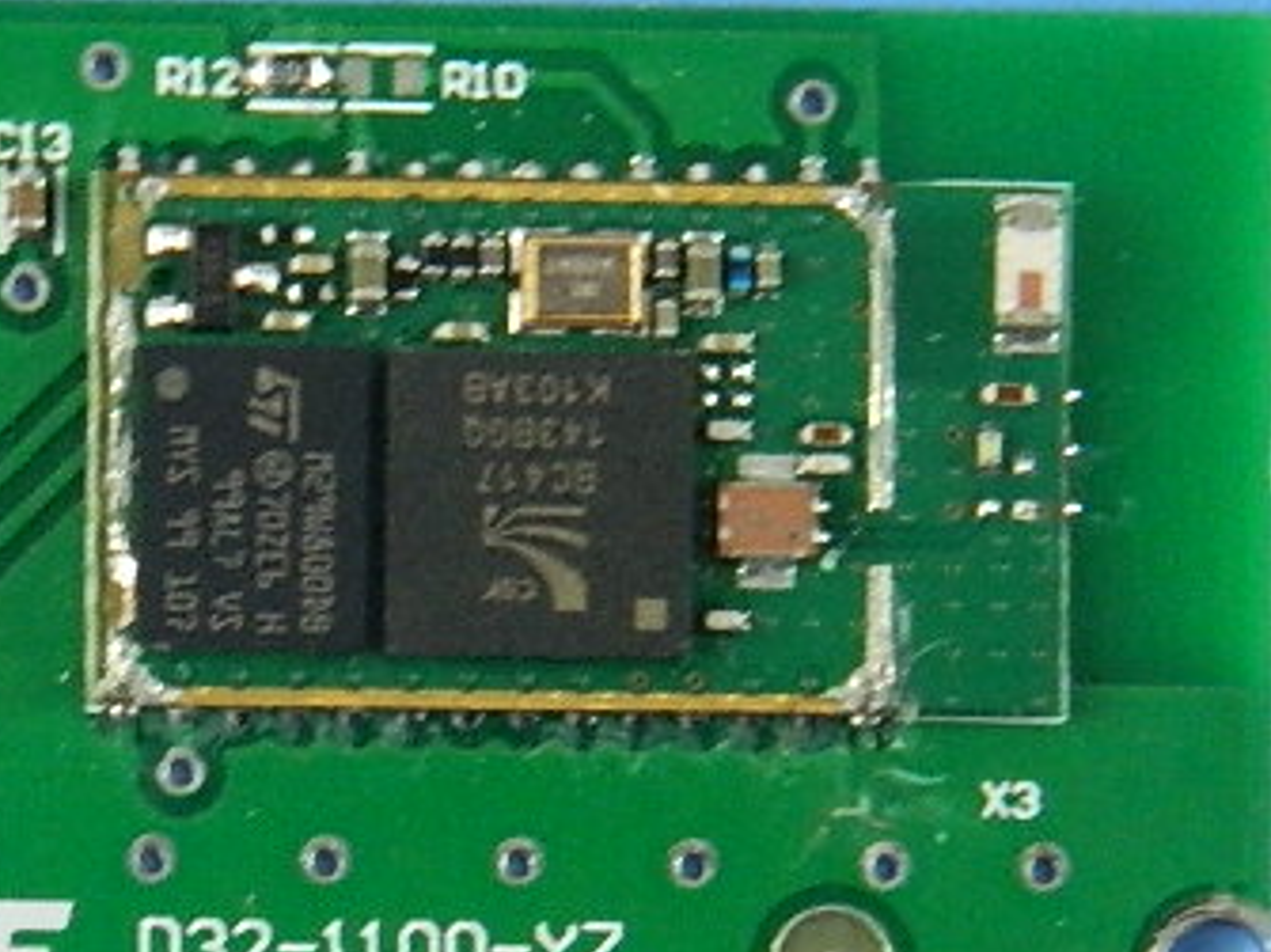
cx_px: -61
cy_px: 869
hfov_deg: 5.0
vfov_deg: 3.8
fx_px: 14461
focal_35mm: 394
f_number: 4.7
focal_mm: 23.2
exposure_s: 1/13
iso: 400
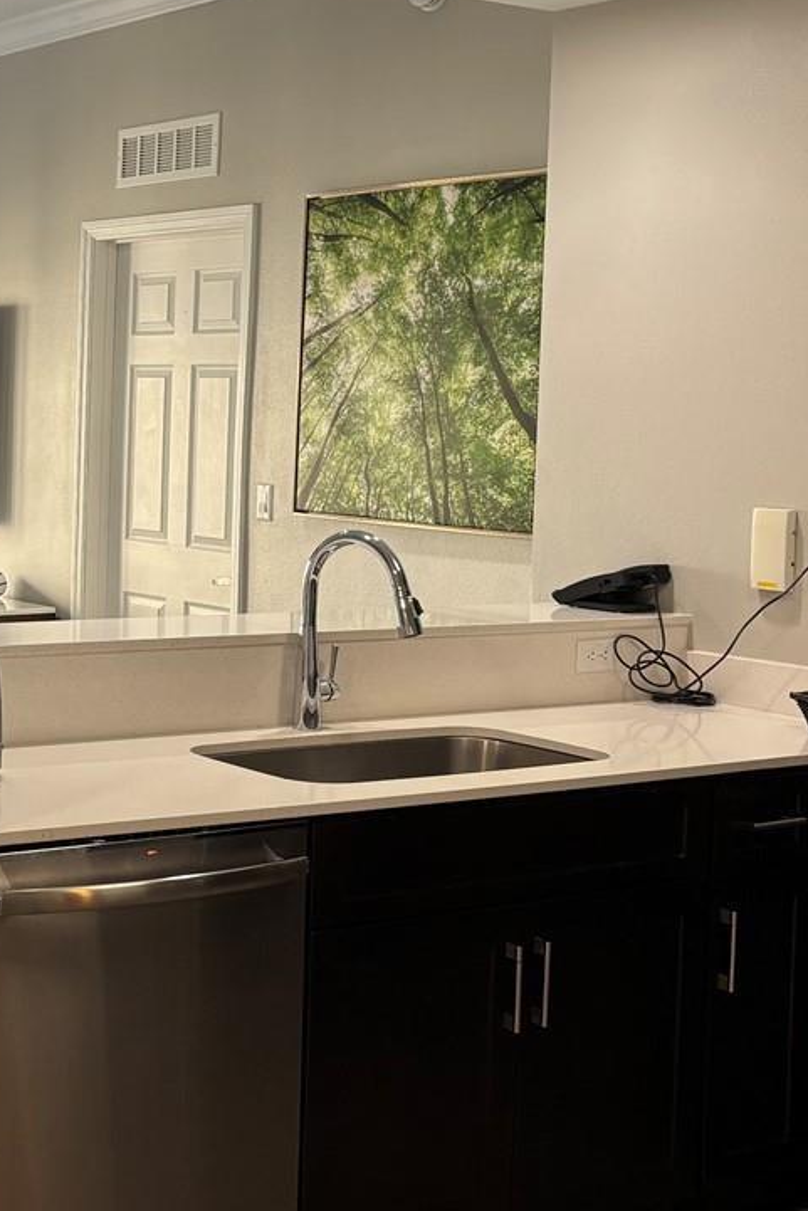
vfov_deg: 33.3
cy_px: 472
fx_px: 2019
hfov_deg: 21.7
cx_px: -25
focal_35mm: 60
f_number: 1.6
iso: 80
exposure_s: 1/60
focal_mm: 5.96
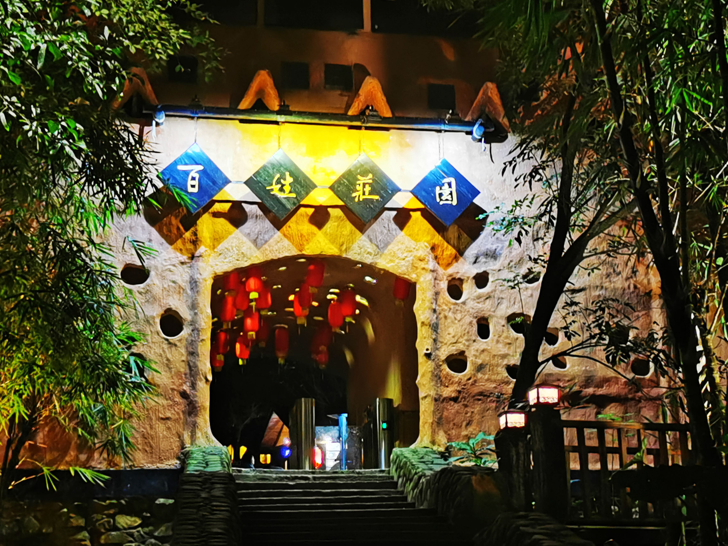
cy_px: 273
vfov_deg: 21.9
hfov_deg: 29.0
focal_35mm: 67
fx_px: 1409
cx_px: 364
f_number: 1.8
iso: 160
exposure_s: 5
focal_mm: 5.58
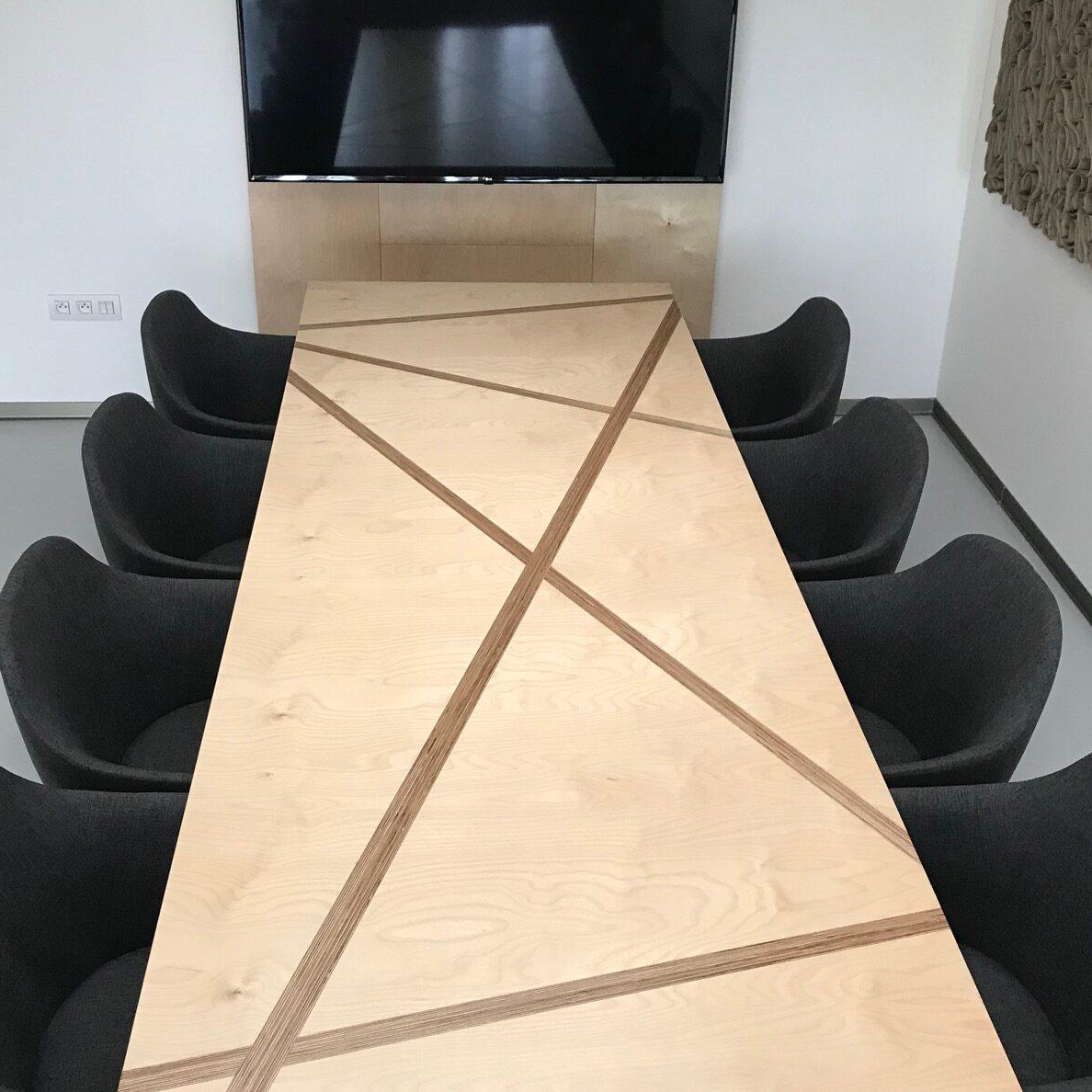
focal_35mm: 42
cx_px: 523
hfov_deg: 40.0
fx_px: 1499
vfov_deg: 40.0
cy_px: 558
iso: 40
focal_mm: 3.99
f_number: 1.8
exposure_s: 1/33
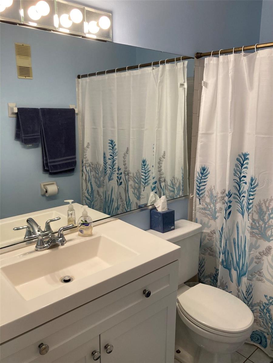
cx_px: 136
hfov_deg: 49.7
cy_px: 182
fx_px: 294
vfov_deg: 63.4
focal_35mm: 28
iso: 80
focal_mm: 3.99
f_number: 1.8
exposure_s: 1/60
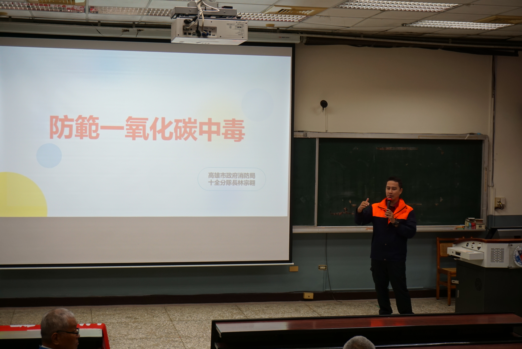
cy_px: 174
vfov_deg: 23.8
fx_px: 827
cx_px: 261
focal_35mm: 57
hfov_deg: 35.0
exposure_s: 1/60
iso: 400
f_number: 5.6
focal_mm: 38
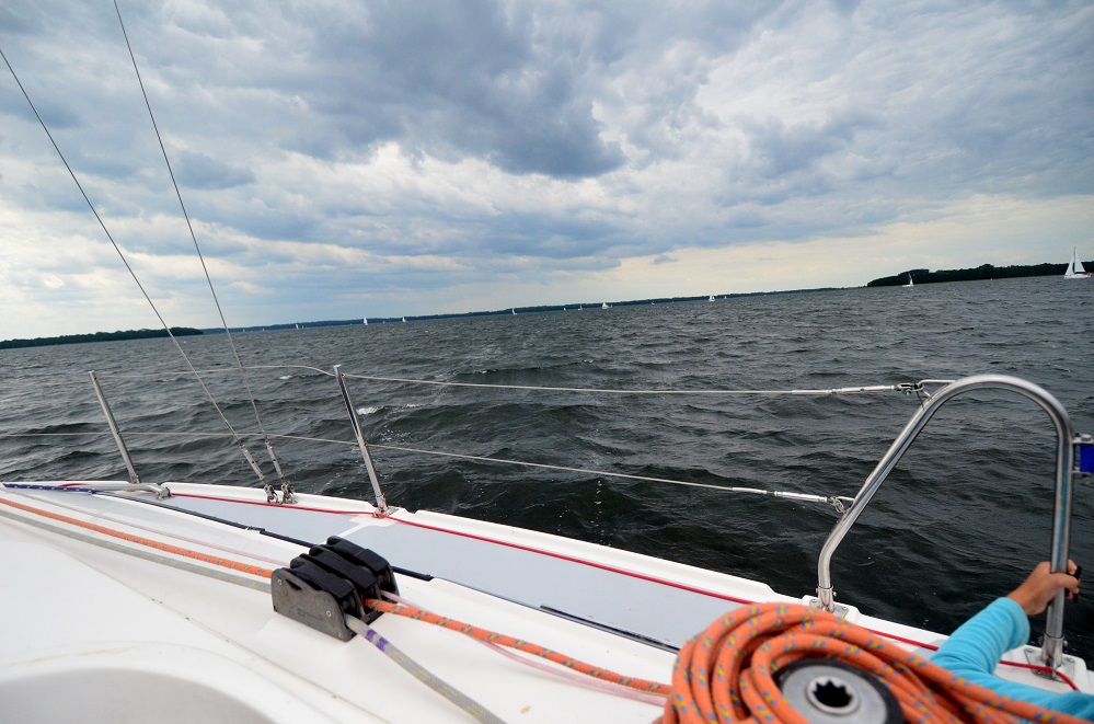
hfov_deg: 90.1
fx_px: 546
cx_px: 547
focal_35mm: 18
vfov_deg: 67.1
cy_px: 362
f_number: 4.5
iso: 1250
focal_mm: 12
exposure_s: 1/8000
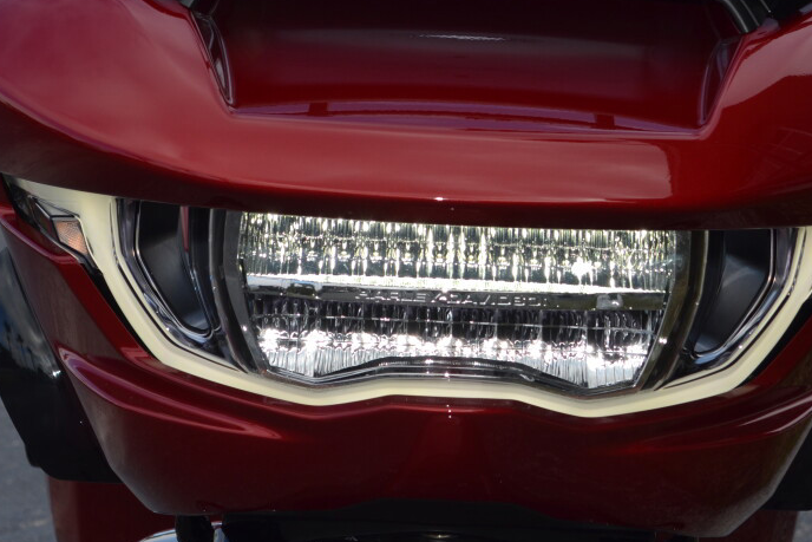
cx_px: 465
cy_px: 124
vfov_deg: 9.5
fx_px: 3246
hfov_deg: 14.3
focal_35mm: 144
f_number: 8
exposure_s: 1/200
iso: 100
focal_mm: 55
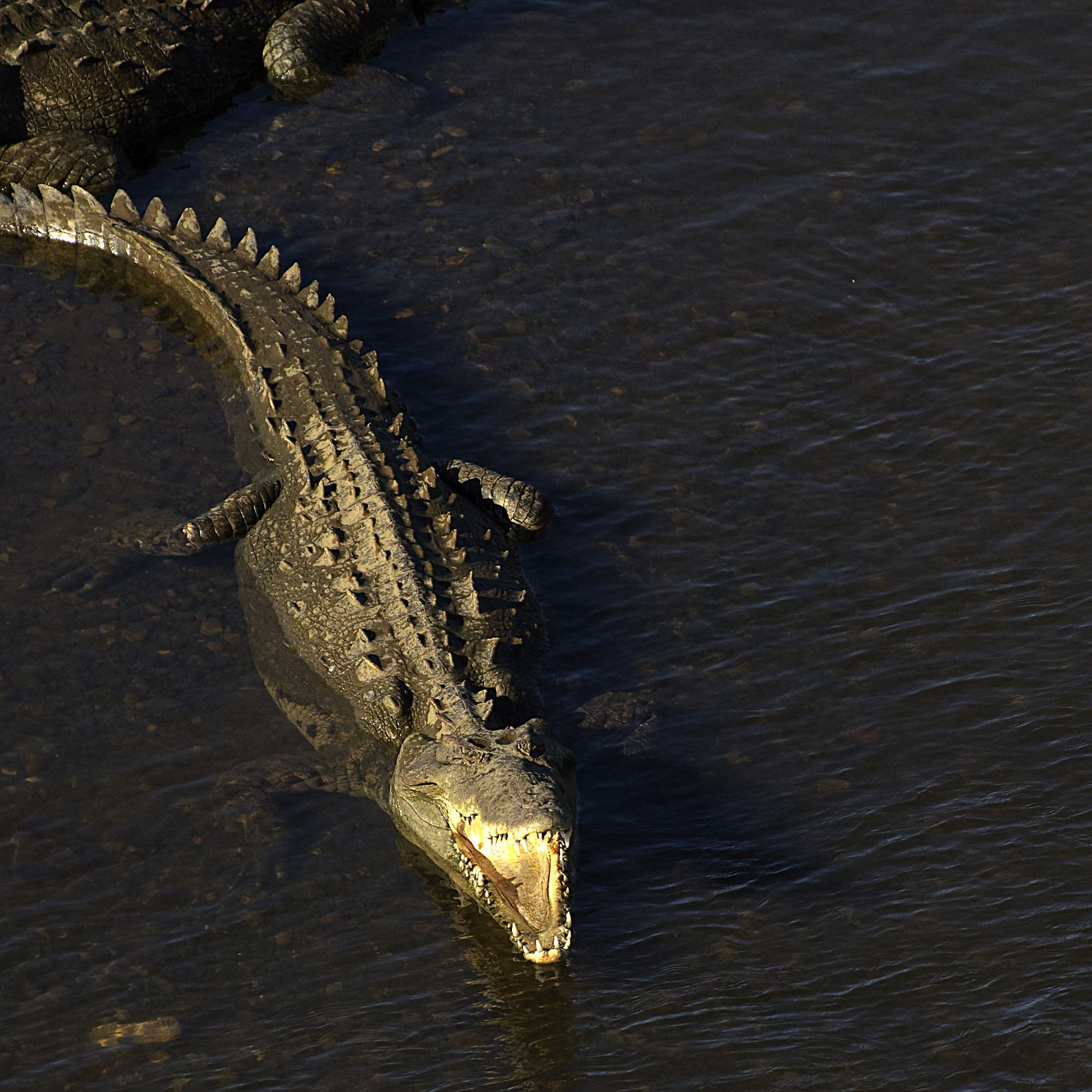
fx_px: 14419
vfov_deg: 4.3
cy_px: 546
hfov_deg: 4.3
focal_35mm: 404
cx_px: 482
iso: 400
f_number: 5.6
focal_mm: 210
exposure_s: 1/1000
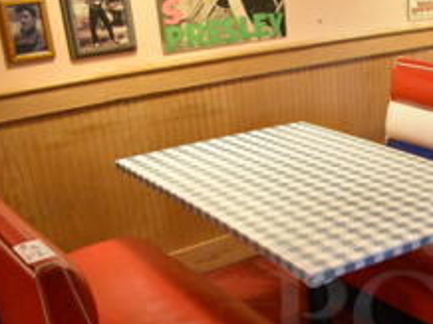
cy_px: 310
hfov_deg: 32.3
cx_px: 383
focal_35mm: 57
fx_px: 712
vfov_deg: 24.6
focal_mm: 18
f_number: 3.5
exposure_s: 1/125
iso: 6400
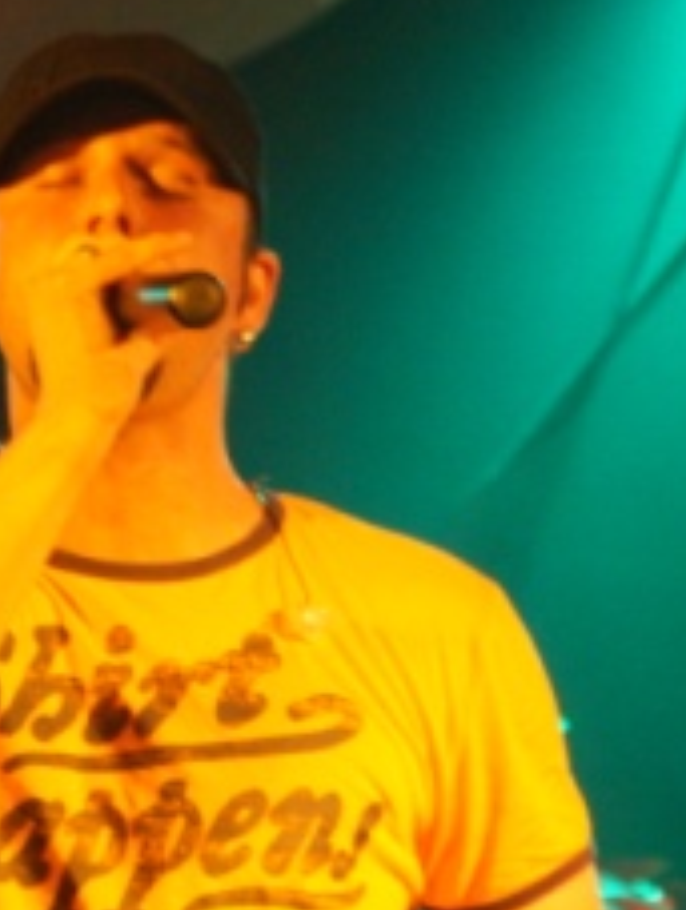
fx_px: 11225
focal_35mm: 426
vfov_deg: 4.6
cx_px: -96
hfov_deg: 3.5
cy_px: 405
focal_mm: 150
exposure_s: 1/20
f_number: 6.3
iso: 3200
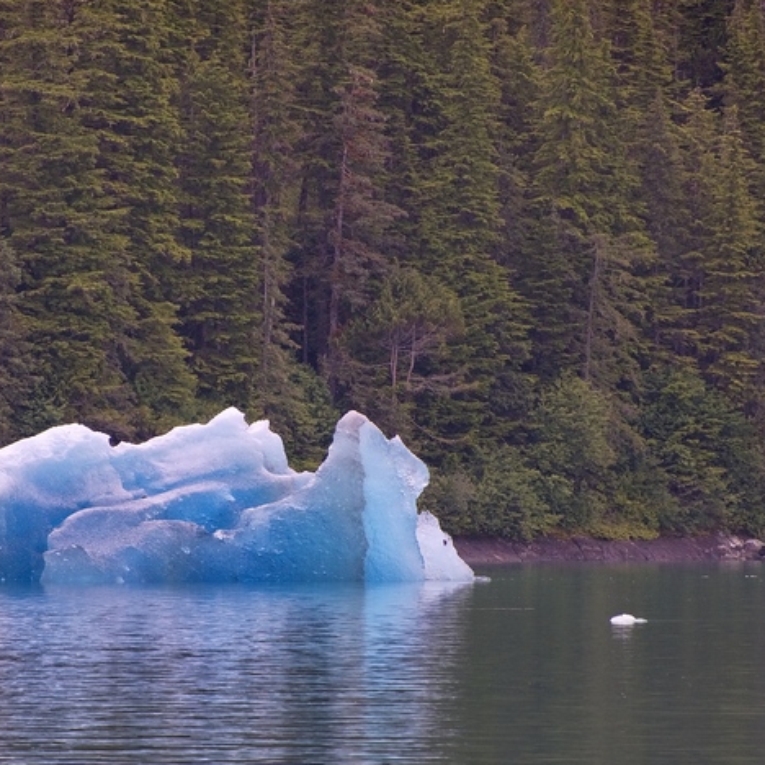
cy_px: 533
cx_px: 263
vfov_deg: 2.5
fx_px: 17452
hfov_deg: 2.5
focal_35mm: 698
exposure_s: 1/640
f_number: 5.6
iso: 450
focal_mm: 300
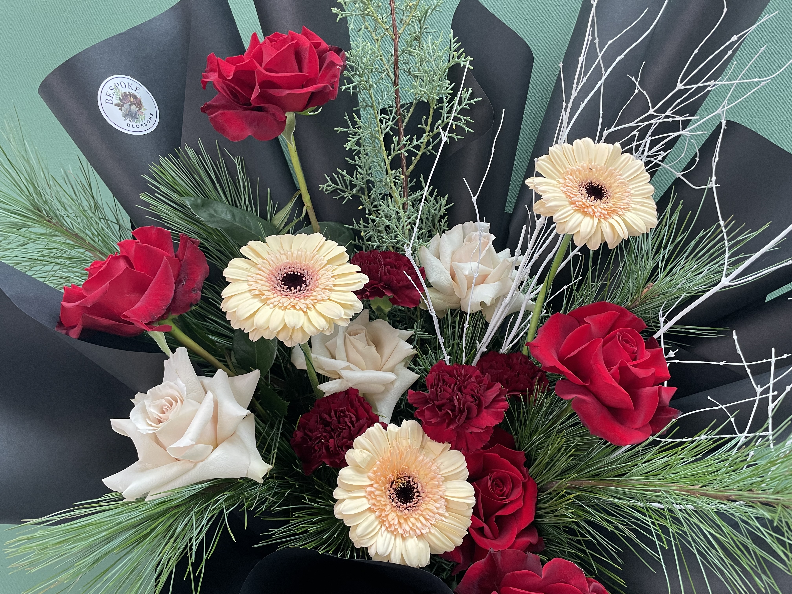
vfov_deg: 53.1
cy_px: 297
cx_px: 396
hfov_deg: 67.3
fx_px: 595
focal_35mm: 26
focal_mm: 4.2
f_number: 1.6
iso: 125
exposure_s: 1/78
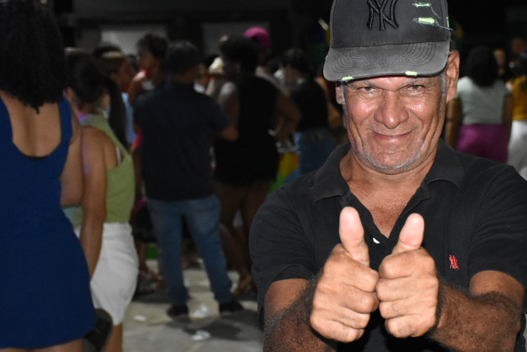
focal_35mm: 89
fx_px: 1303
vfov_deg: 15.3
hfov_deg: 22.7
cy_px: 222
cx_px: 388
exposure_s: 1/100
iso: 3200
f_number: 4.2
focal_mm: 34
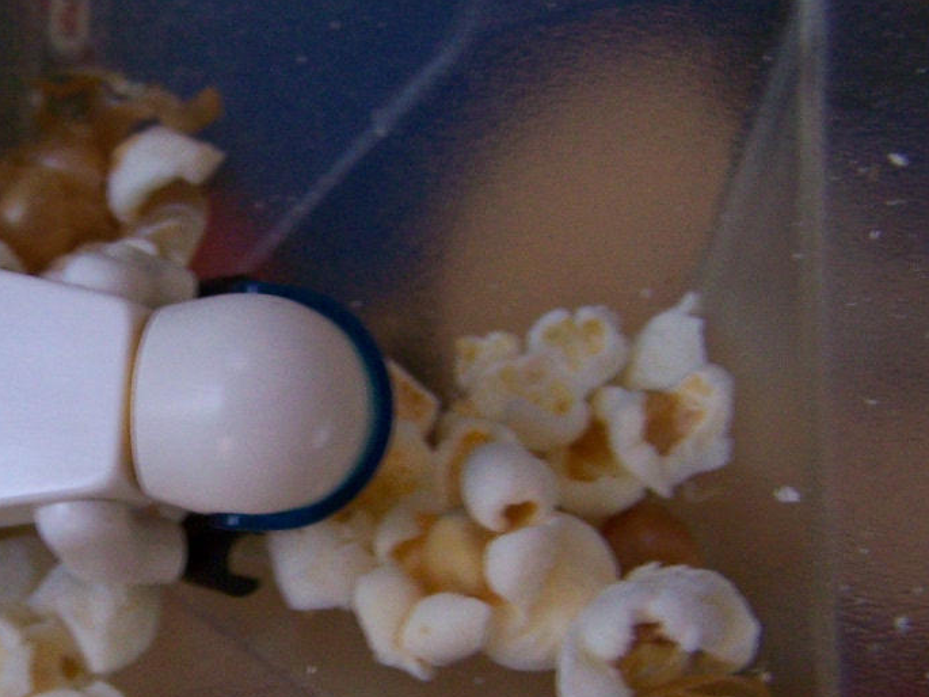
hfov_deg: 23.0
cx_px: 111
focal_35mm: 83
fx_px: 2228
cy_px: 434
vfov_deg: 17.8
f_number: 2.8
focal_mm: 6.3
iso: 160
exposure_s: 1/10
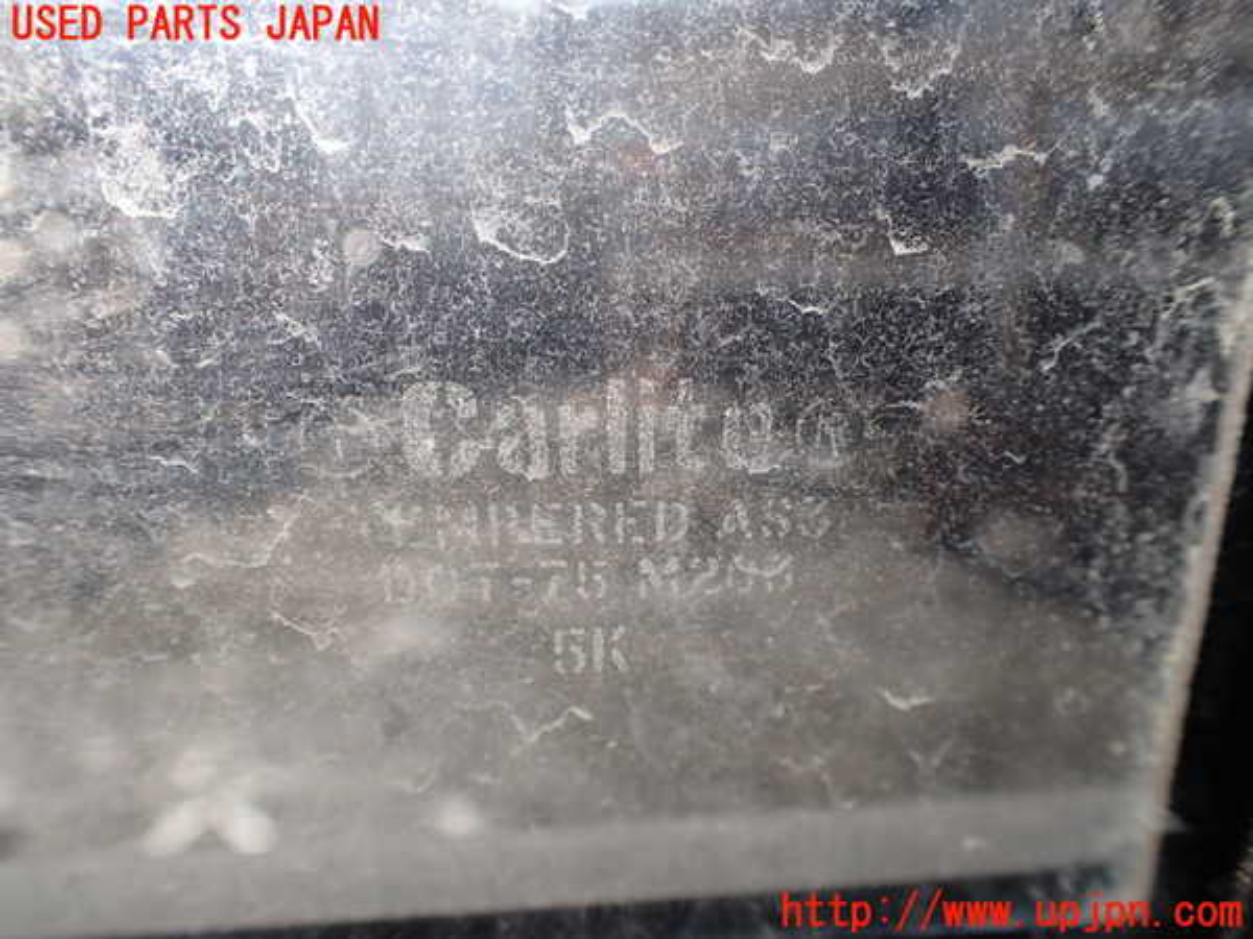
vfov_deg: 46.8
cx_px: 626
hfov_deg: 60.0
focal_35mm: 30
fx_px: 1086
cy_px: 470
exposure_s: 1/160
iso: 100
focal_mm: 5.4
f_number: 3.2
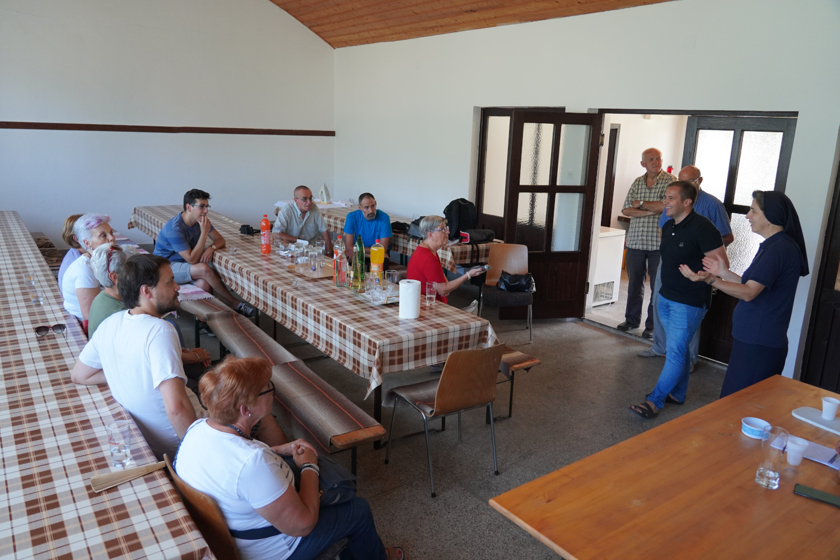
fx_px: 607
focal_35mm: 26
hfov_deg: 69.4
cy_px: 280
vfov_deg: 49.6
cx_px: 420
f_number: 4
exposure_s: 1/160
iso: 2000
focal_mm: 26
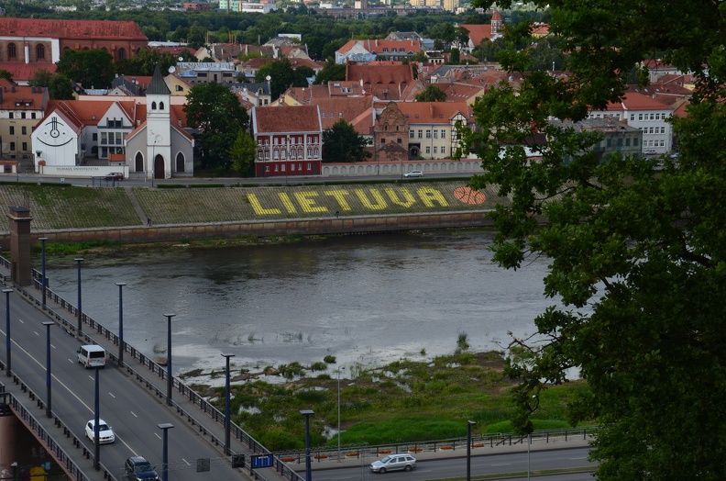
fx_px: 1750
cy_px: 240
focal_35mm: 87
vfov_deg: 15.6
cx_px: 363
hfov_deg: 23.4
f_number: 11
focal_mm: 58
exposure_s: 1/125
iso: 200
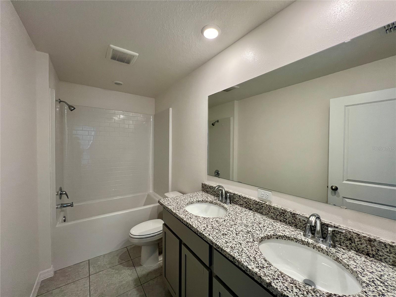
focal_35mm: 13
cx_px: 198
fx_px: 149
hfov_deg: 106.2
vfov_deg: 89.9
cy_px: 148
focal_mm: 1.57
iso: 160
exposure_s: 1/120
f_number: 1.8
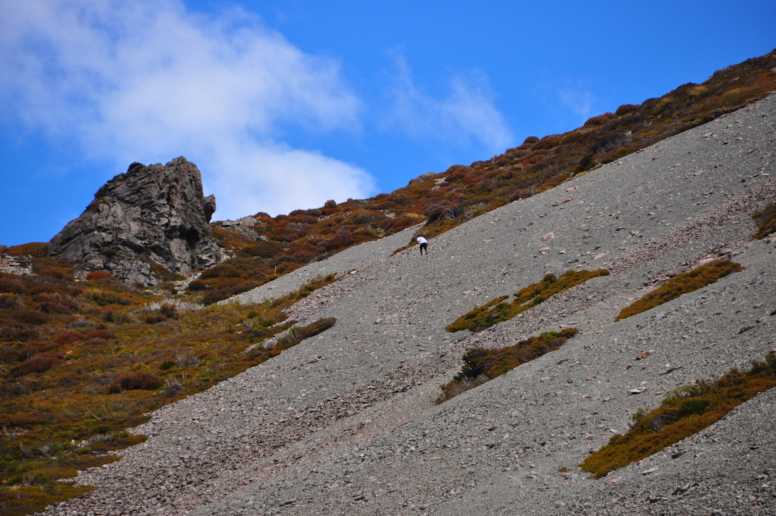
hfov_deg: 6.9
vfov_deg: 4.6
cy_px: 258
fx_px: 6460
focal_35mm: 300
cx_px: 388
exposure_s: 1/640
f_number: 5.6
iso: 200
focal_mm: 200
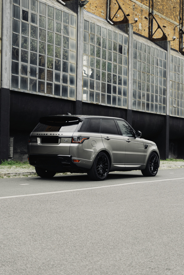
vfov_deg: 32.9
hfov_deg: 22.3
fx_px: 468
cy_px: 138
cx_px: 92
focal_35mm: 61
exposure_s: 1/160
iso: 125
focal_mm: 41.3
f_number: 3.2
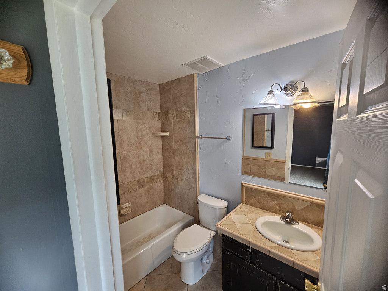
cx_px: 194
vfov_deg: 89.9
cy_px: 146
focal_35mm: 13
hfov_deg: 106.2
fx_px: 146
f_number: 2.2
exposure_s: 1/60
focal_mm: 2.2
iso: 125
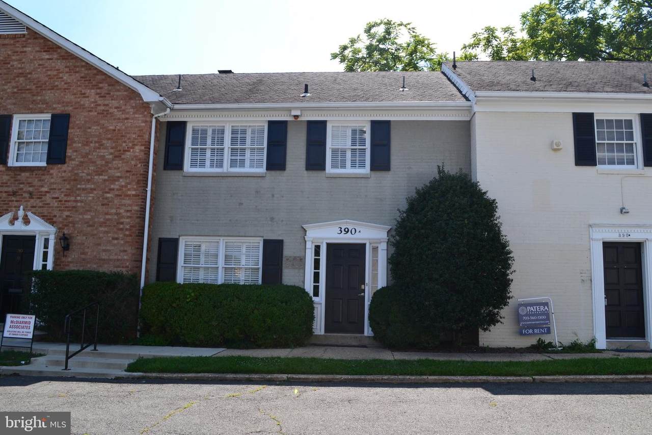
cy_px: 218
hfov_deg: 57.2
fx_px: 598
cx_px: 326
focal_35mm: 33
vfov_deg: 40.0
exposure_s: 1/320
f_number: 10
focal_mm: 22
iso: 400
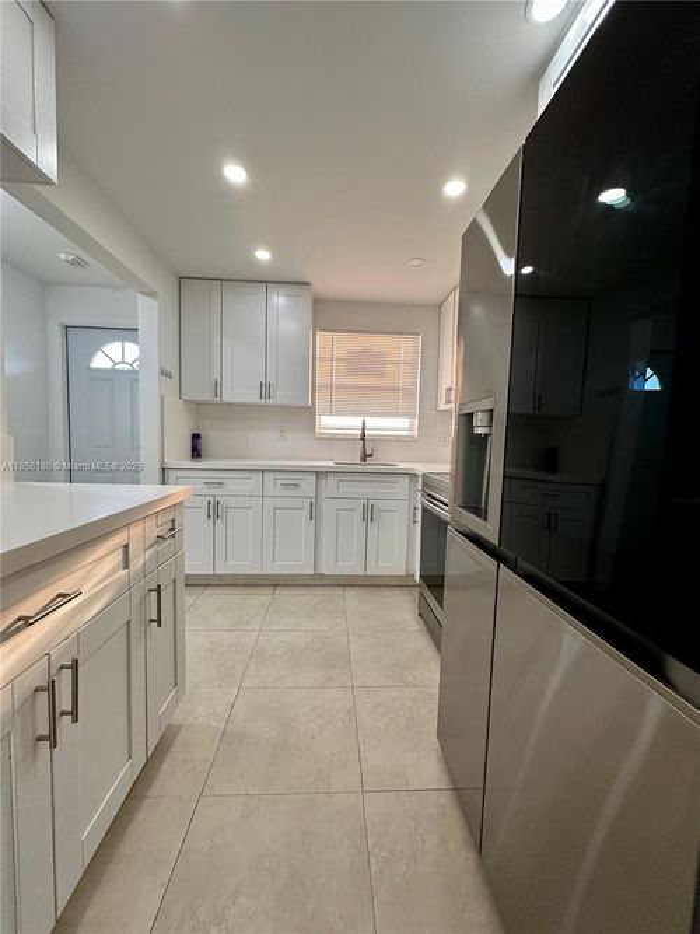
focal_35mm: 14
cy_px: 467
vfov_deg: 102.1
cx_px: 350
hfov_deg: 85.7
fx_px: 378
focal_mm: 2.22
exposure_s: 1/120
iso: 160
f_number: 2.2
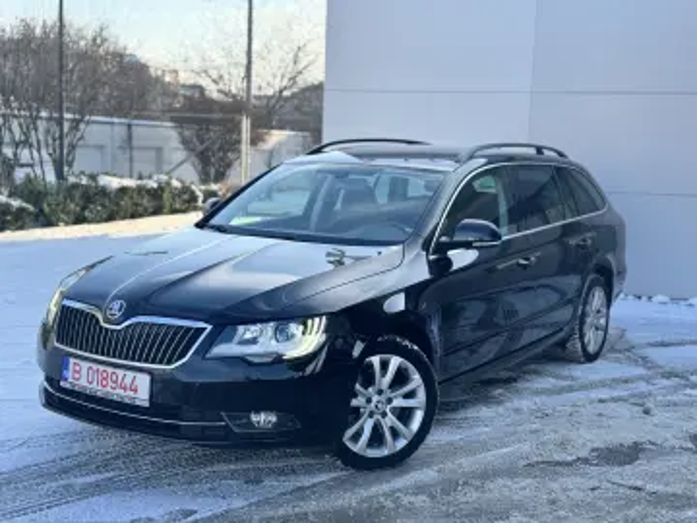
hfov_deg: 39.7
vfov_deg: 30.3
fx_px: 966
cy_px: 262
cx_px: 348
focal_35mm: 48
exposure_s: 1/1238
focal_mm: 6.76
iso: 64
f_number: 1.78
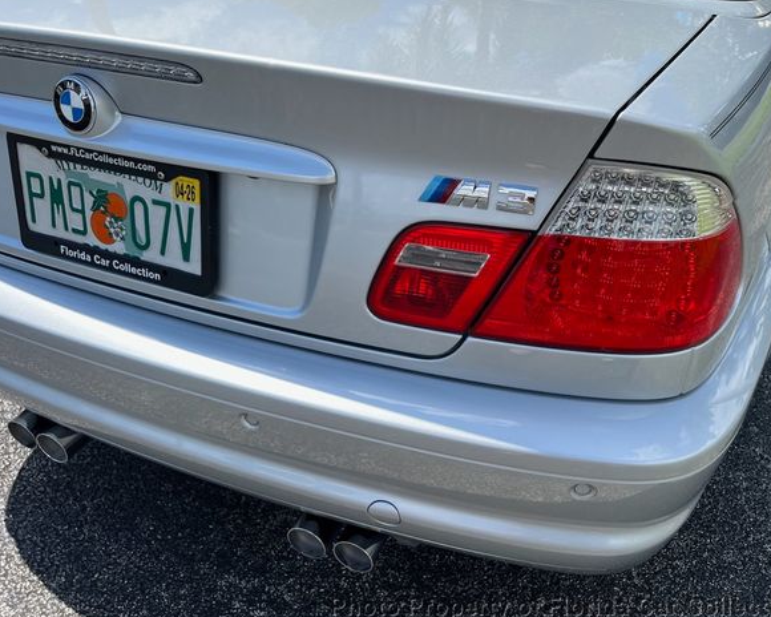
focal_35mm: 28
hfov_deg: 62.1
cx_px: 421
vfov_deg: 51.5
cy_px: 315
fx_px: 639
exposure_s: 1/2404
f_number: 1.5
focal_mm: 5.7
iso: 50
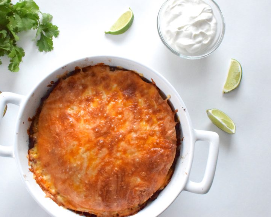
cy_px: 109
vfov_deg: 25.6
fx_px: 478
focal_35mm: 60
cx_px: 112
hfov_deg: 31.6
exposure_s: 1/60
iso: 10000
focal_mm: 35
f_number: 13
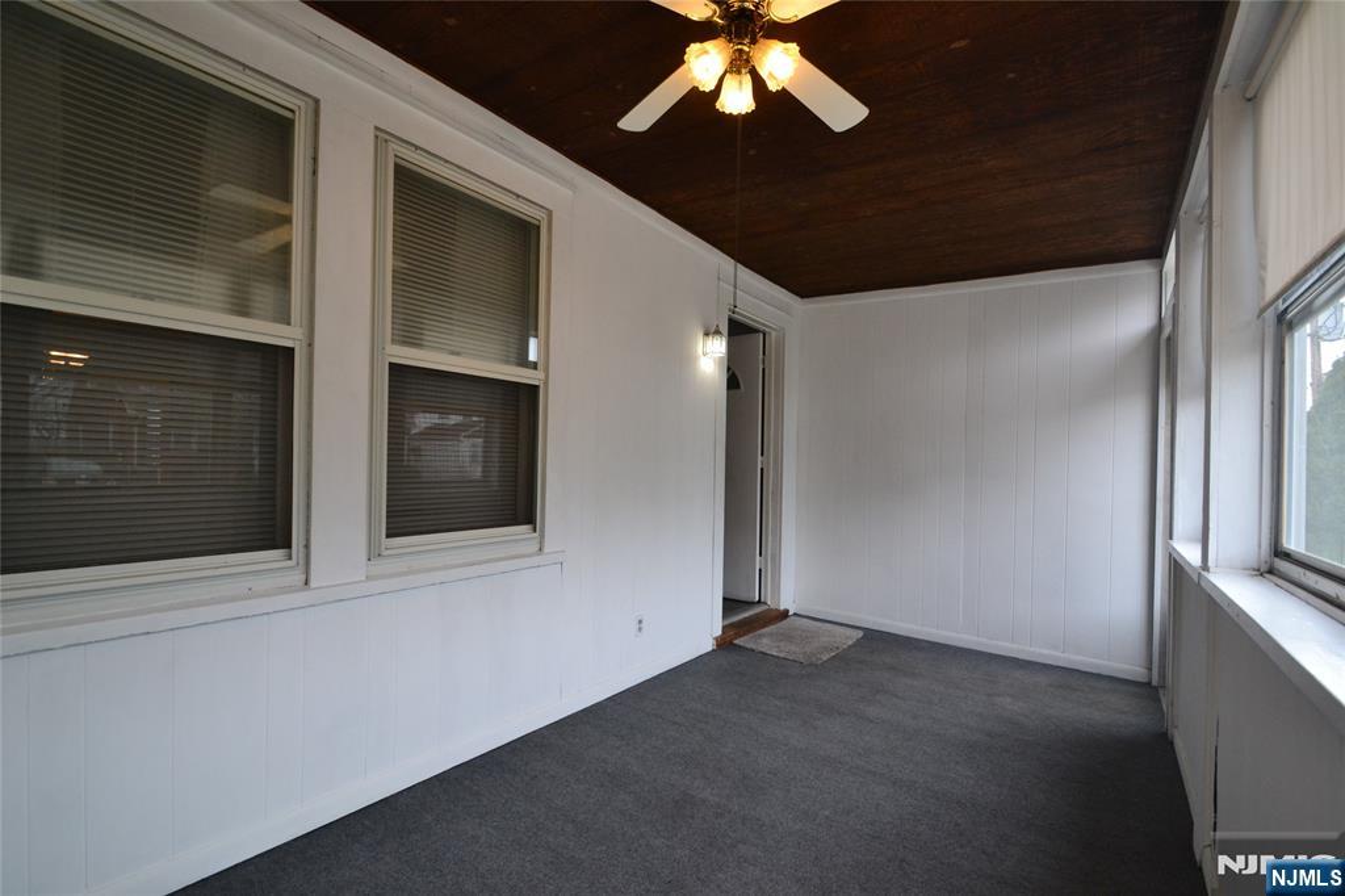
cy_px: 448
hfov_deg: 100.4
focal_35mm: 15
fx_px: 560
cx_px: 672
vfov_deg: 77.3
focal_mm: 10
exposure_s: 1/60
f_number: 8
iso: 720
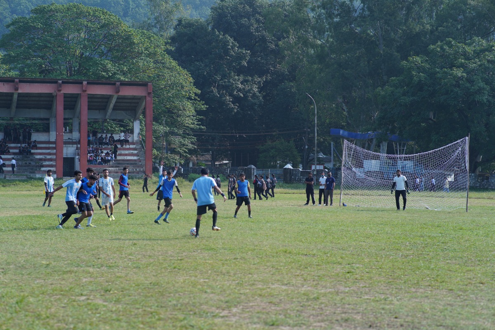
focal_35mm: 85
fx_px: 1169
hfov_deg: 23.9
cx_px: 248
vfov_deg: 16.1
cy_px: 165
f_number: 2.8
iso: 100
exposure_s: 1/1250
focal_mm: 85
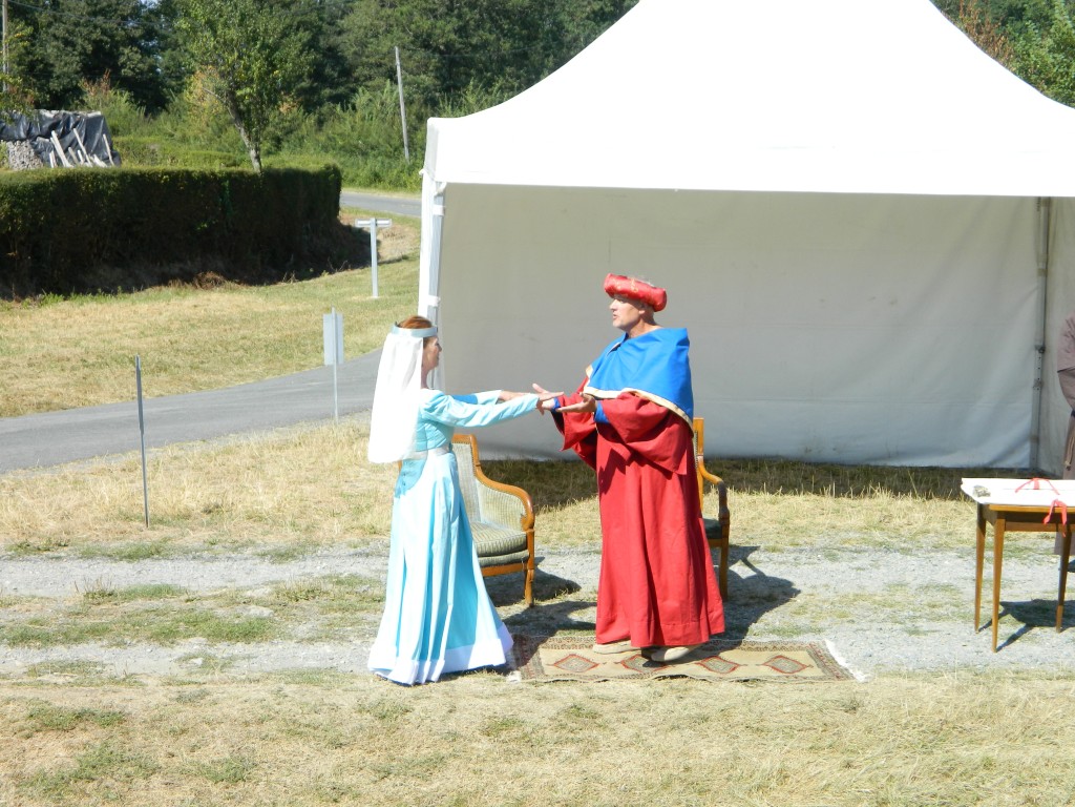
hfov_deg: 27.8
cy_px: 404
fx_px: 2174
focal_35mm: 70
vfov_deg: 21.0
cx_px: 538
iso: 80
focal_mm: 12.6
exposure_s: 1/400
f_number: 4
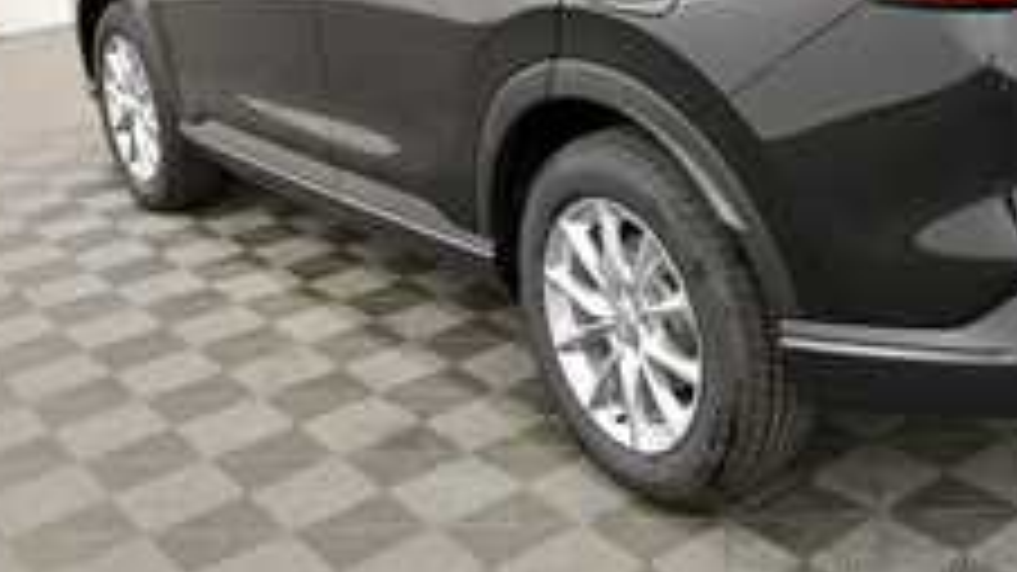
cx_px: 760
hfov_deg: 40.2
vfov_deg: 23.2
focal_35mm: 50
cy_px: 43
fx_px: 1348
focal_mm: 18
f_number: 5.6
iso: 1800
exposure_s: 1/125
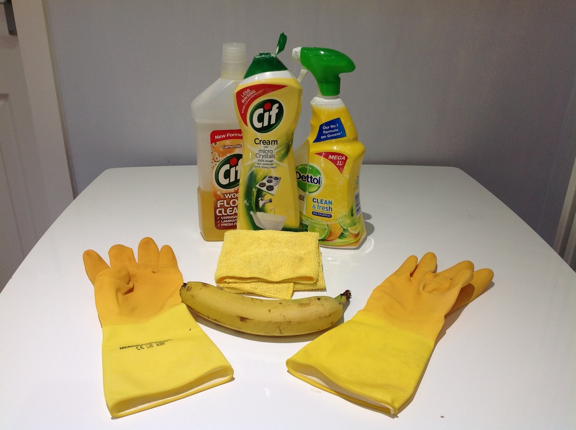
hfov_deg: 52.7
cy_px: 215
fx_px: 581
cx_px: 288
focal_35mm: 35
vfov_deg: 40.6
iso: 50
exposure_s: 1/20
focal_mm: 4.28
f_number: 2.4
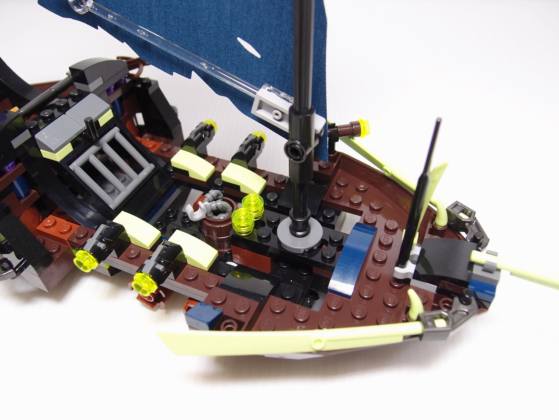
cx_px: 280
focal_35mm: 28
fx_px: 452
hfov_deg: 63.4
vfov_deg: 49.8
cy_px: 210
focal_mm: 6
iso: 160
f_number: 2.5
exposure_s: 1/25
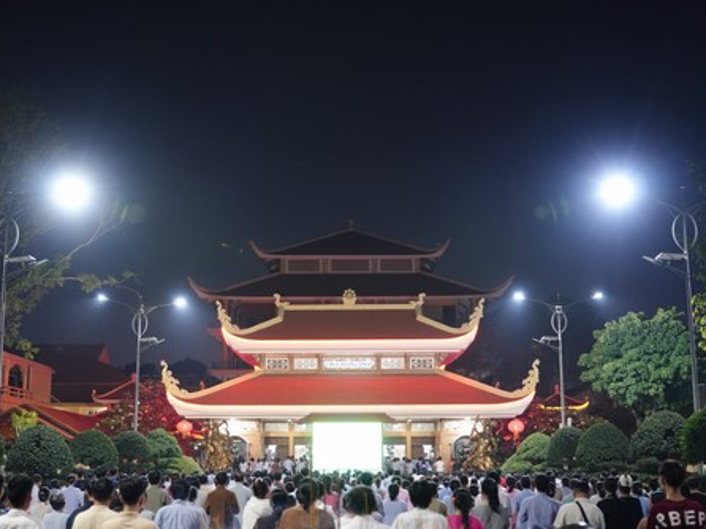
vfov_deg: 29.6
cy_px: 275
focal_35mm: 49
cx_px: 321
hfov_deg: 38.9
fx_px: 999
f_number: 2
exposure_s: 1/80
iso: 3200
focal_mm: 35
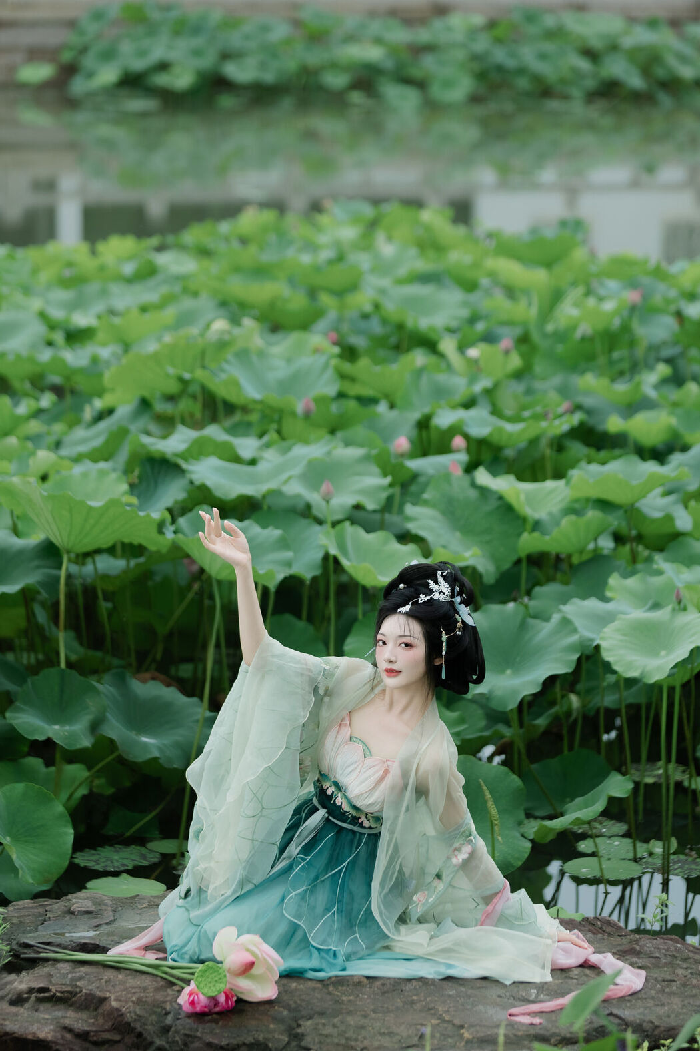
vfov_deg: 17.1
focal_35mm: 120
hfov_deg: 11.4
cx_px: 350
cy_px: 526
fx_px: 3500
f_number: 2.8
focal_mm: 120
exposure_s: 1/640
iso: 100
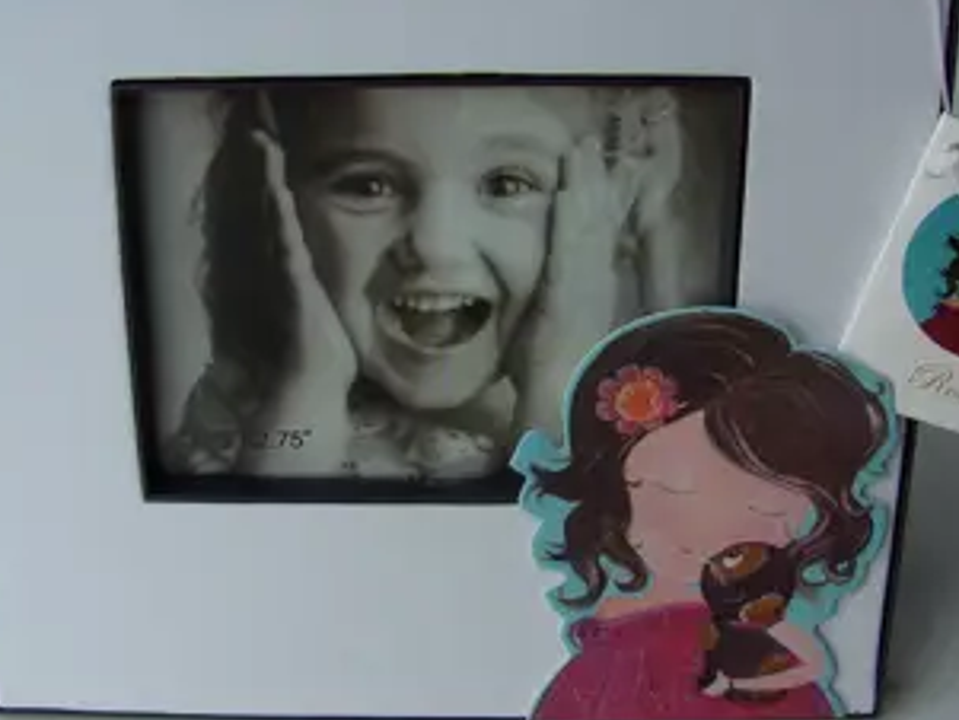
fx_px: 1635
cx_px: 481
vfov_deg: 24.8
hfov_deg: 32.7
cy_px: 331
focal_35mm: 59
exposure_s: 1/87
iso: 64
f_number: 3.5
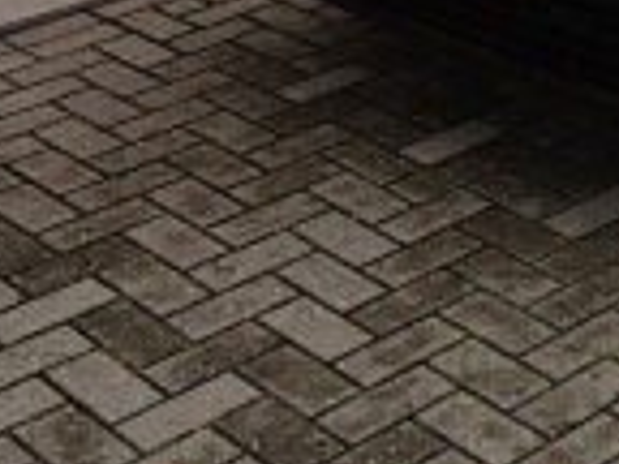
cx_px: 825
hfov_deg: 17.2
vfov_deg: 12.4
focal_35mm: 107
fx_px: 1913
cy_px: -434
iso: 80
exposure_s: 1/160
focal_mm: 4.25
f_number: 3.5
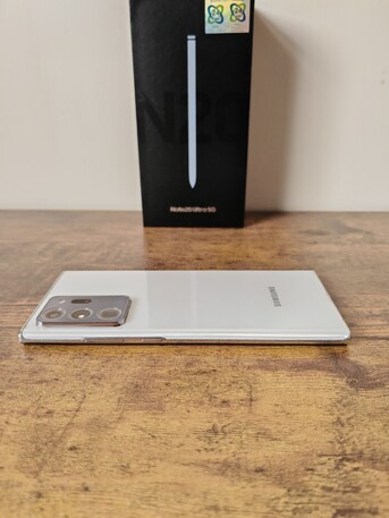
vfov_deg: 67.3
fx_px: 389
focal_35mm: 26
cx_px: 194
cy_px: 259
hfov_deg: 53.1
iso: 320
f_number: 1.6
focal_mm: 5.4
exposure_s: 1/100
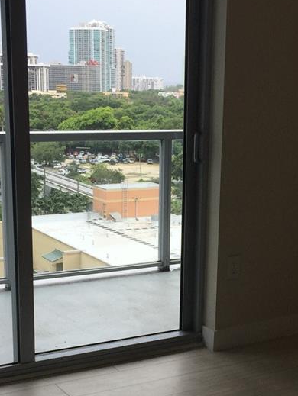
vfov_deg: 28.6
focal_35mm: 67
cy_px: 288
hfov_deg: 21.9
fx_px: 768
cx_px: 185
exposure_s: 1/363
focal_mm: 4.15
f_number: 2.2
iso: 32
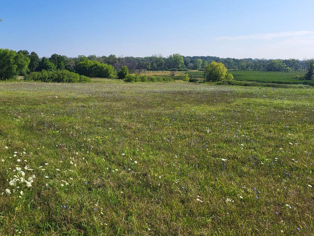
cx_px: 123
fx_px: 299
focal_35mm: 33
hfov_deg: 54.9
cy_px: 94
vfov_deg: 42.7
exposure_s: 1/2579
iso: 40
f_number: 1.8
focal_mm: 5.4
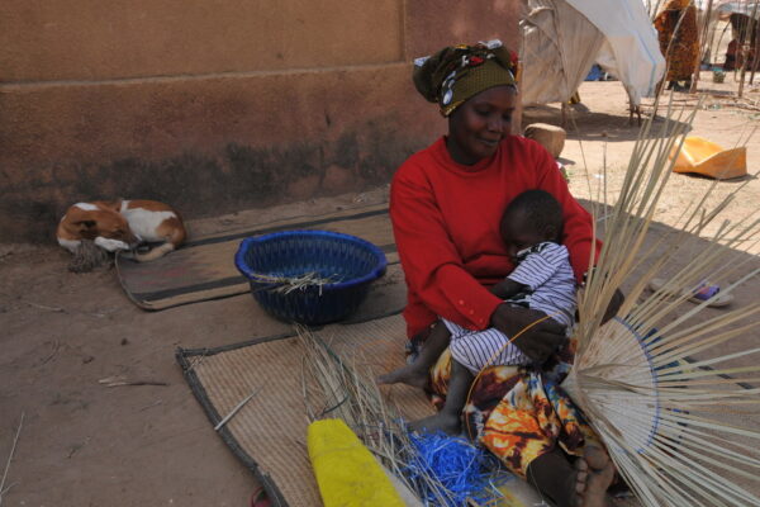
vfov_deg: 40.0
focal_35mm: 33
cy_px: 254
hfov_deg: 57.2
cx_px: 380
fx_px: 697
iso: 200
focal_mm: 22
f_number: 9
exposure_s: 1/320
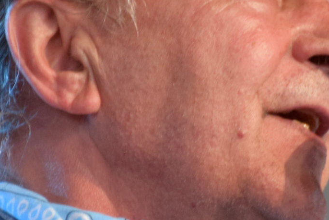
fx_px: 15350
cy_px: 100
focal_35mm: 1679
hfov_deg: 1.2
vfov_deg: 0.8
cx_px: 282
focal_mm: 300
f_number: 5.6
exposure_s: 1/250
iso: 1100
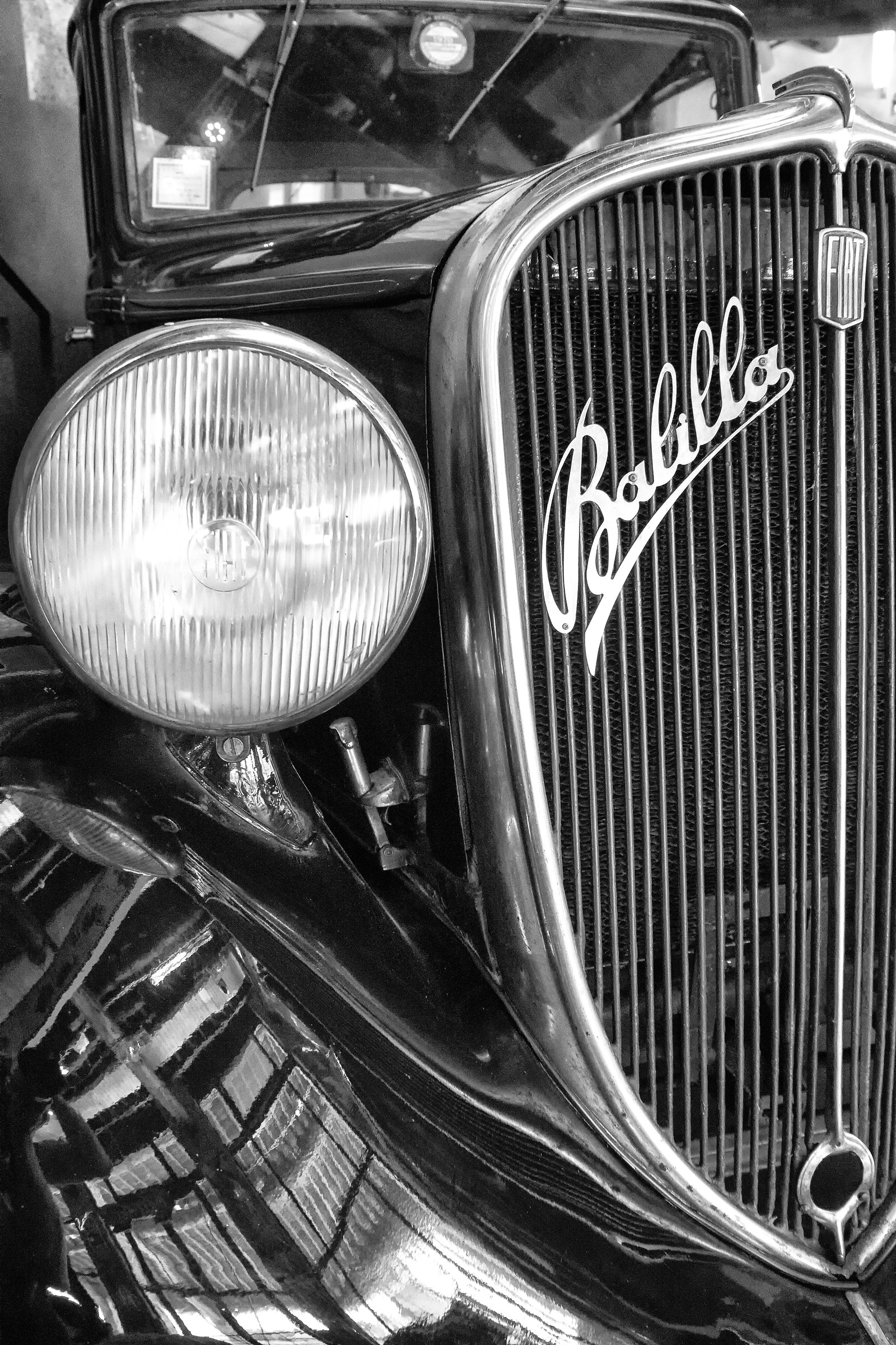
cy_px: 672
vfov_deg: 67.4
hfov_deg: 47.9
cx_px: 448
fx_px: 1008
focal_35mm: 27
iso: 1800
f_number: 5.6
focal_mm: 18
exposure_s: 1/100
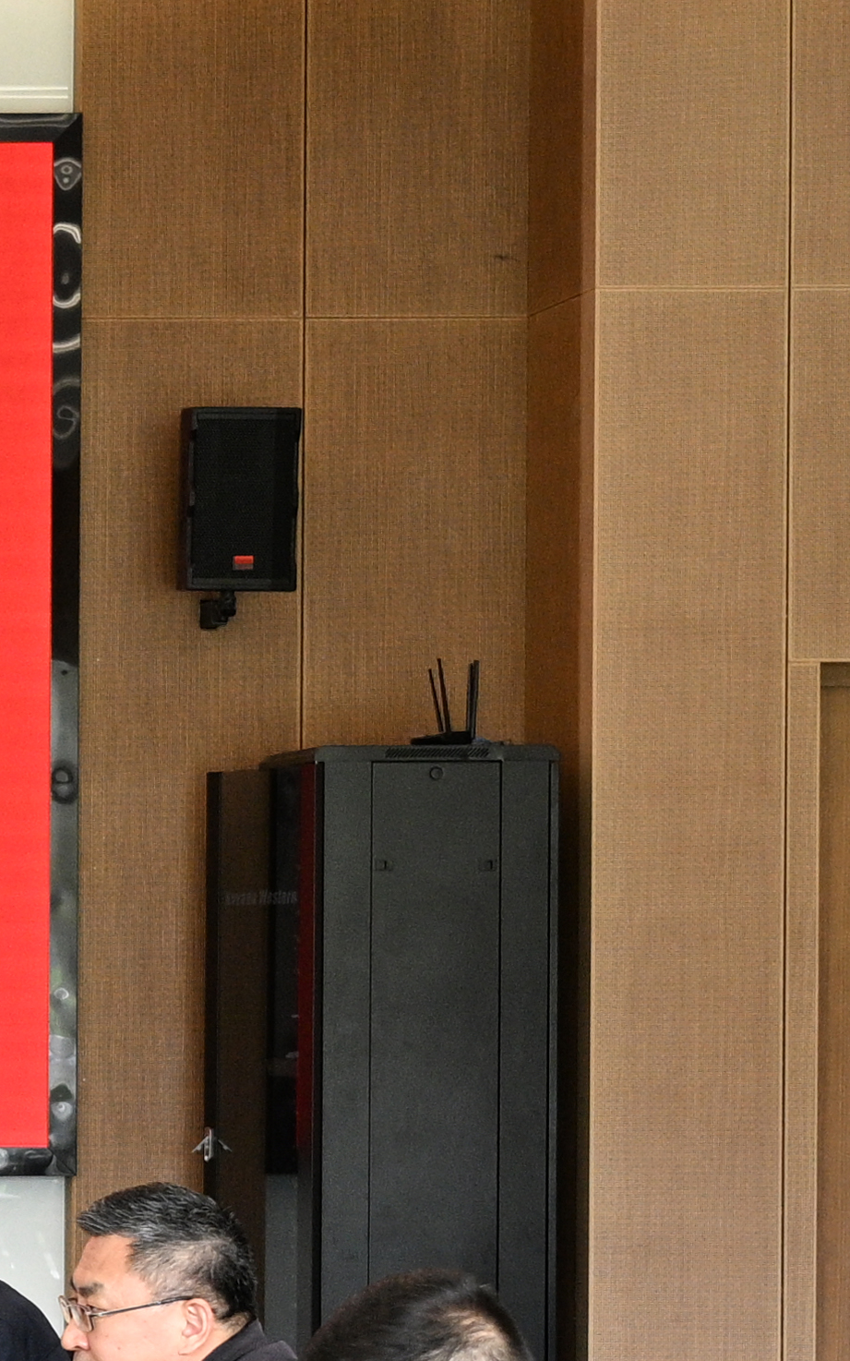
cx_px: -826
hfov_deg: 9.0
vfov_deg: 15.2
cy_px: 1051
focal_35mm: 137
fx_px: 5079
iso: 640
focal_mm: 24
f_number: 2.8
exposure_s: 1/200
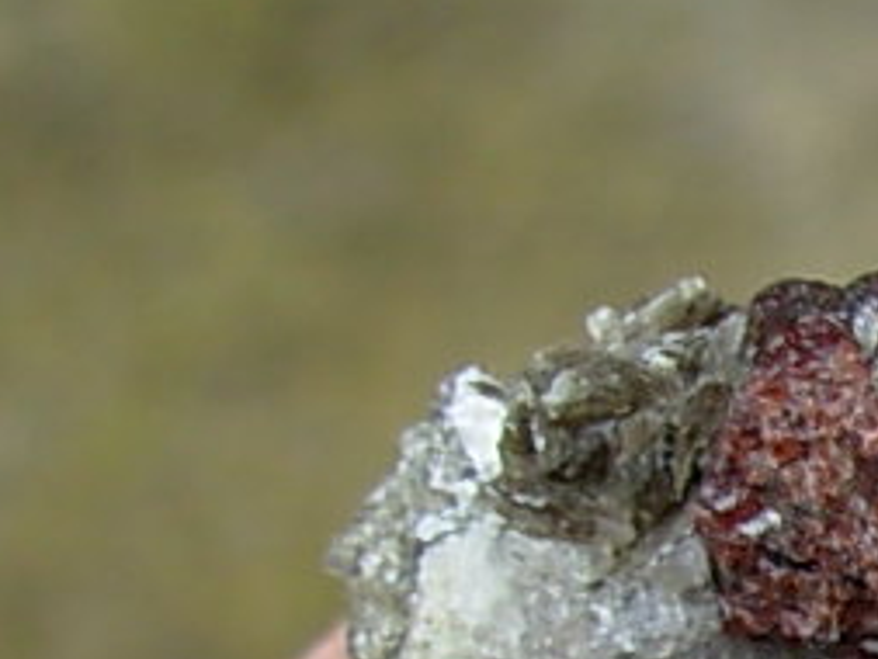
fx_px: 3908
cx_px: 1662
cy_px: 926
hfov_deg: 11.7
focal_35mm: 154
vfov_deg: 9.4
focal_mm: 6.3
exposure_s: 1/384
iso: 50
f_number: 2.9
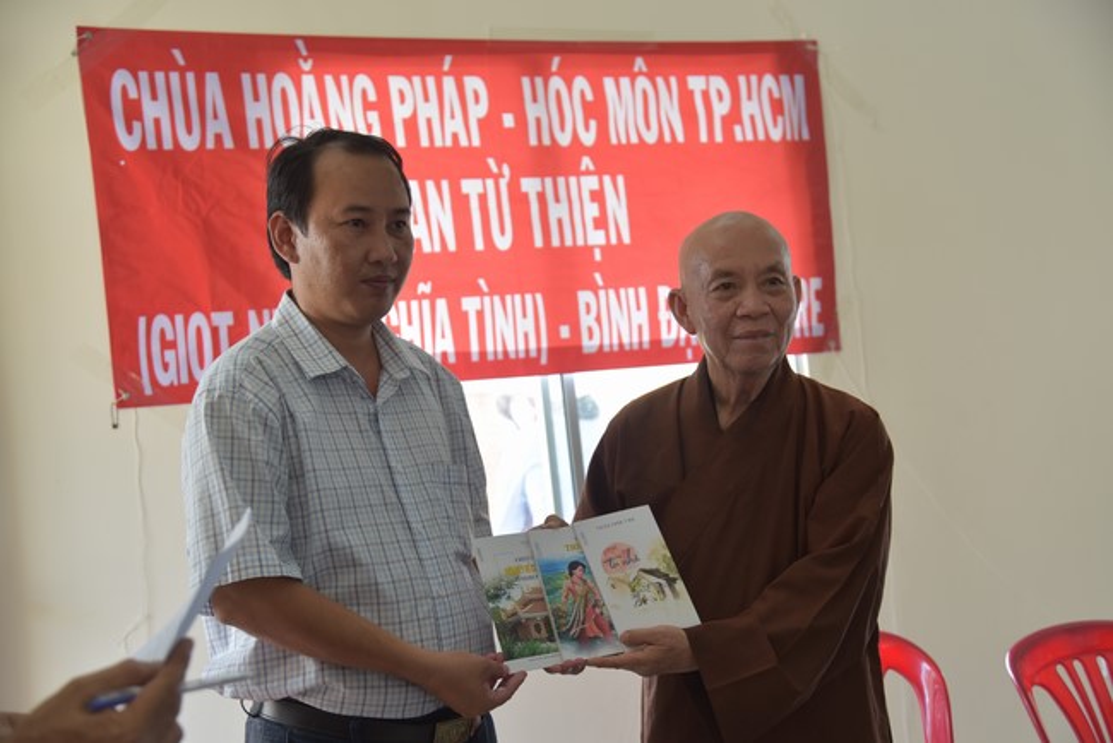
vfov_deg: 26.0
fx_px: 1608
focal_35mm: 52
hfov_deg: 38.2
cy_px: 372
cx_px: 556
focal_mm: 52
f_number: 4
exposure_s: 1/80
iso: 400
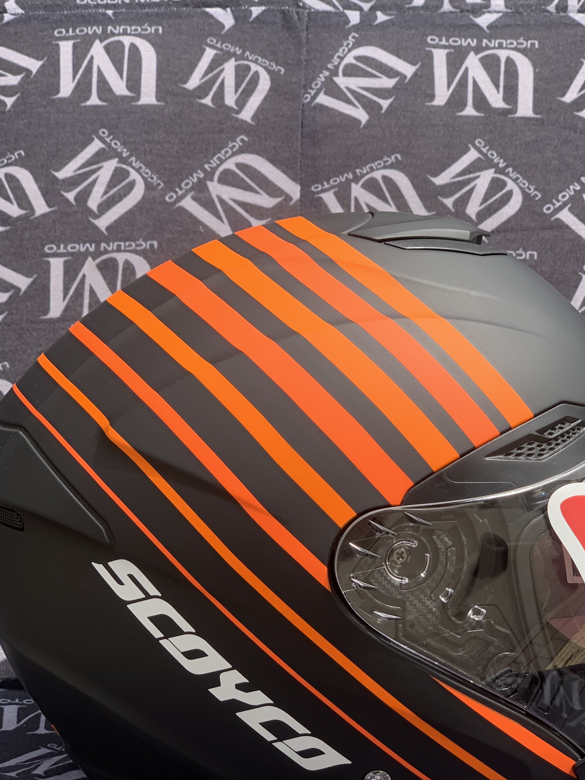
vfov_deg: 27.7
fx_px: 1577
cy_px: 468
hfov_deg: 21.0
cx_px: 358
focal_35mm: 70
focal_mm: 6
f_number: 2.4
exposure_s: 1/366
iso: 16
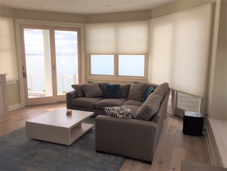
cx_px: 114
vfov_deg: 48.2
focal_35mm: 29
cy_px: 86
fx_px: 190
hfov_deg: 61.7
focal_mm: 4.15
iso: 32
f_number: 2.2
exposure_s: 1/842
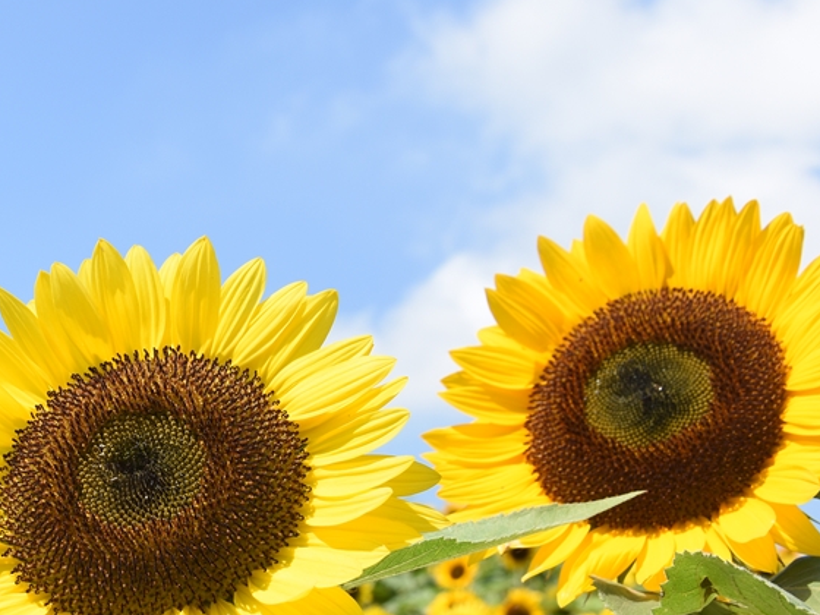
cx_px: 148
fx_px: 1966
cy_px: 327
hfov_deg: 23.2
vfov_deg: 17.8
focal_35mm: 83
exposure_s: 1/500
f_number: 8
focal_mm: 28
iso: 200
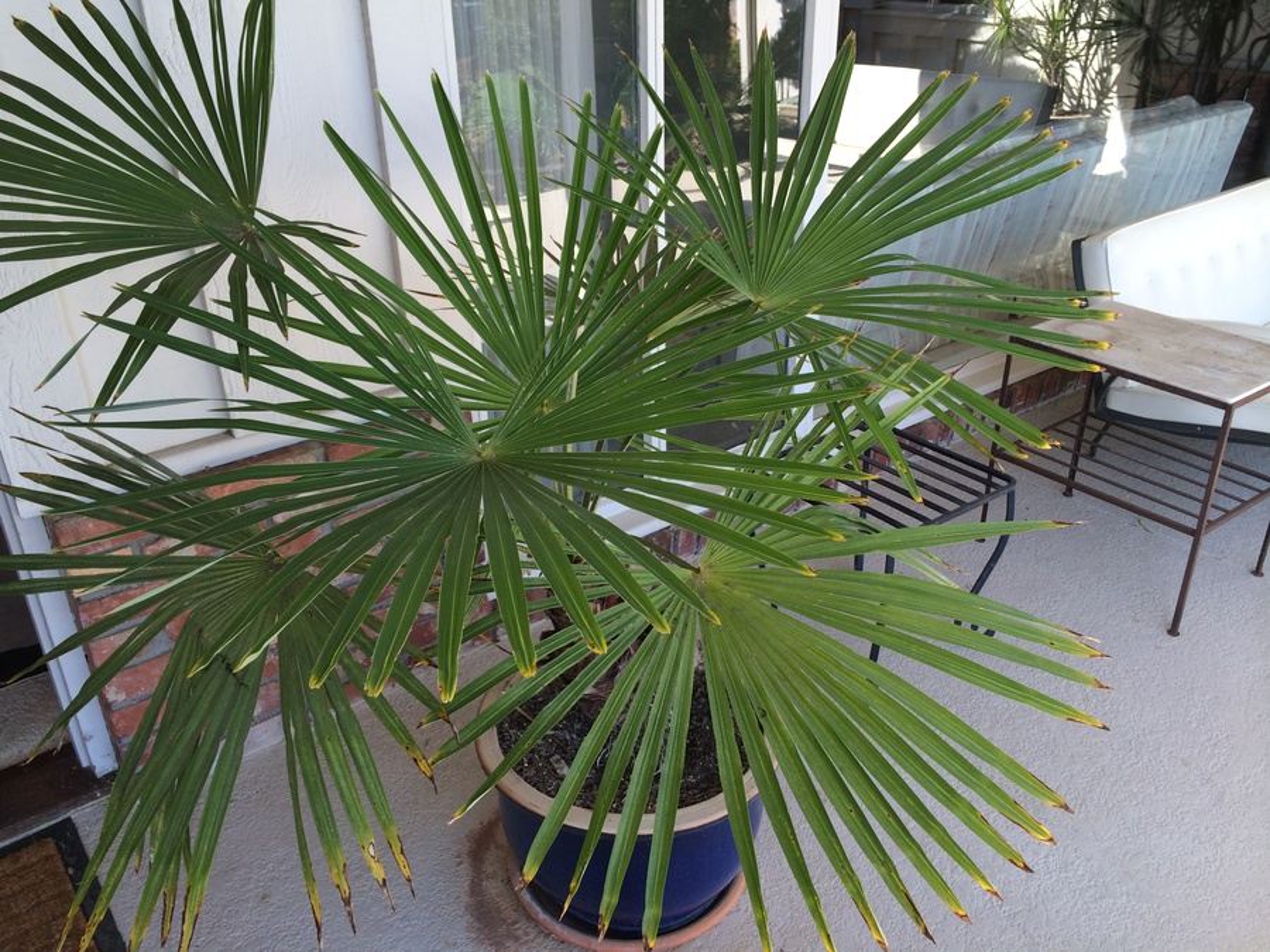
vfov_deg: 46.8
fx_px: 1101
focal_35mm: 30
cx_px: 635
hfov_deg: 60.0
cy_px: 476
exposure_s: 1/204
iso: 32
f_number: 2.2
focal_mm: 4.12
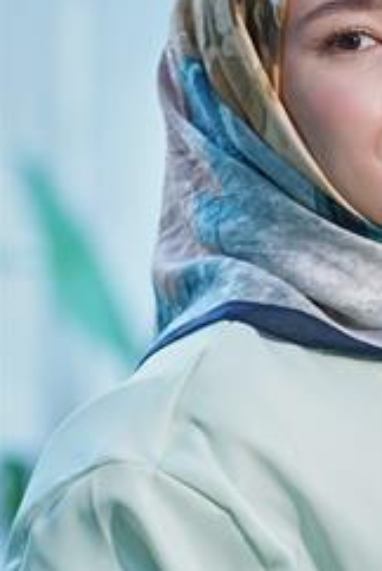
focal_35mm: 201
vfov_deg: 10.2
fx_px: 3190
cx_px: 361
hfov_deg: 6.8
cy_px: 262
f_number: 3.5
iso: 640
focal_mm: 105
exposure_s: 1/200
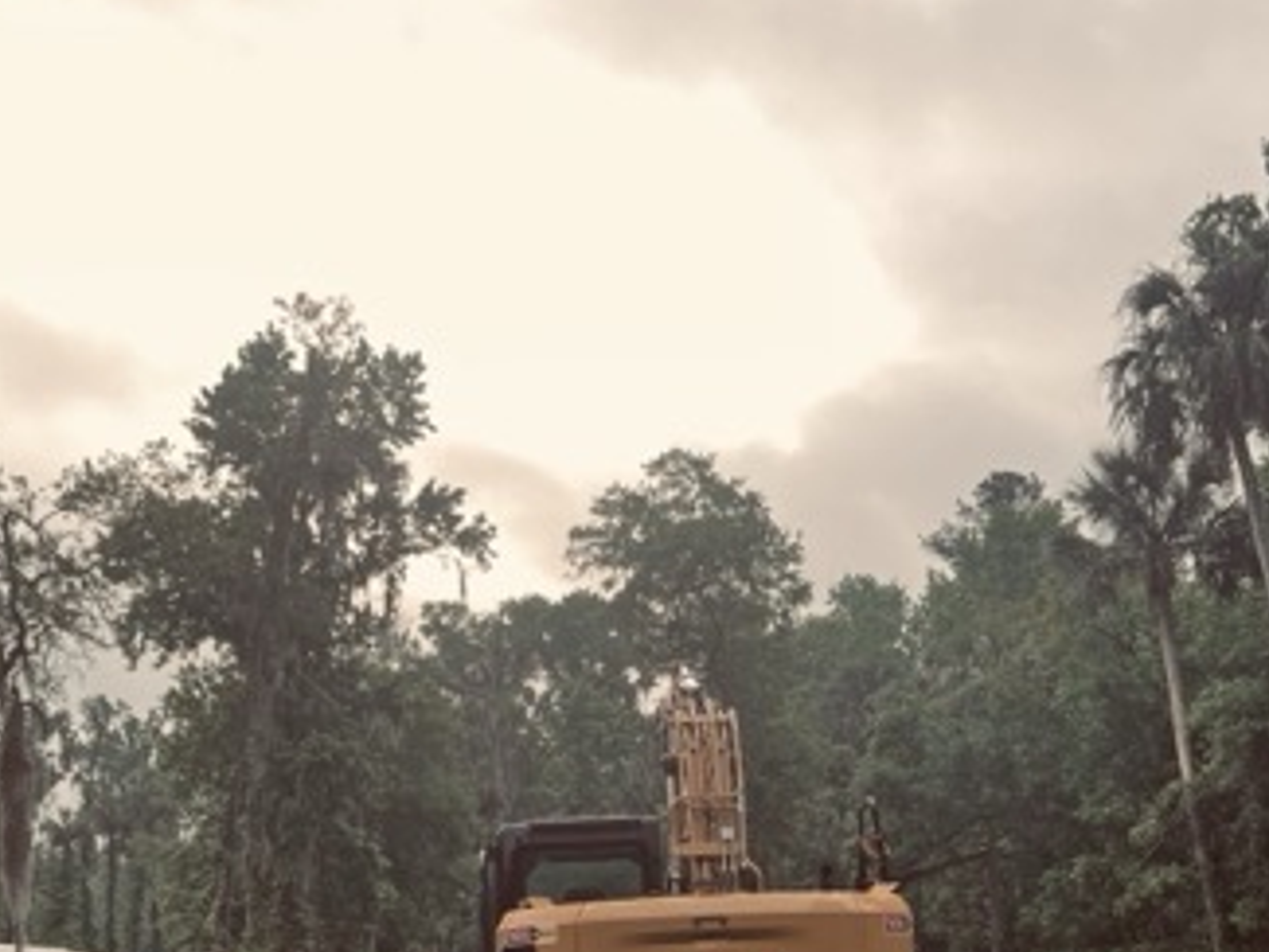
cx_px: 652
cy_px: 827
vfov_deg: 29.2
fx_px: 1760
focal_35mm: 48
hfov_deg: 39.6
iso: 50
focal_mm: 5.7
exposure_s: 1/340
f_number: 1.5
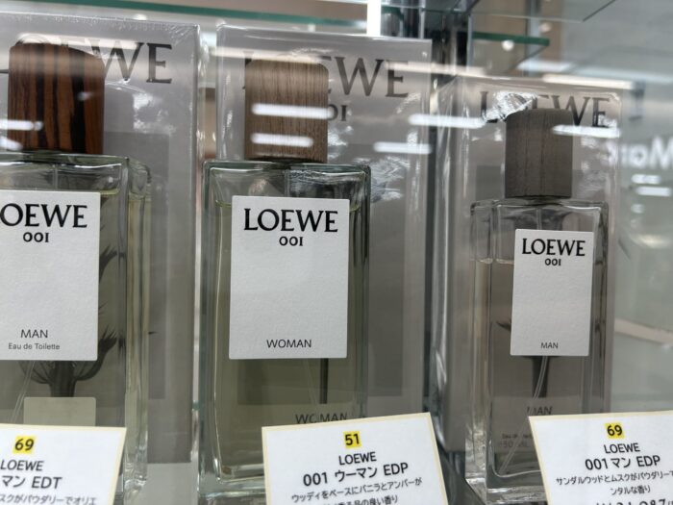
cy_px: 252
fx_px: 505
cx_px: 336
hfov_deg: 67.3
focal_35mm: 26
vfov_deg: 53.1
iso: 32
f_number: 1.5
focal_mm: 5.7
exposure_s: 1/107
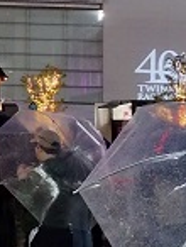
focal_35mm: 115
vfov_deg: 17.0
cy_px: 49
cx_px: -267
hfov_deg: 10.9
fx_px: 822
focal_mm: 4.27
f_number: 1.8
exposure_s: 1/33.3
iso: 988
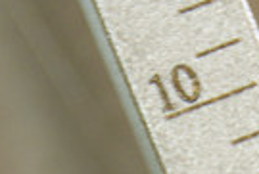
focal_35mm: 610
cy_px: 561
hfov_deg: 3.4
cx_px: 357
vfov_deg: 2.2
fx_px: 4401
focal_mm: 55
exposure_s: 1/25
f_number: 5.6
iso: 200
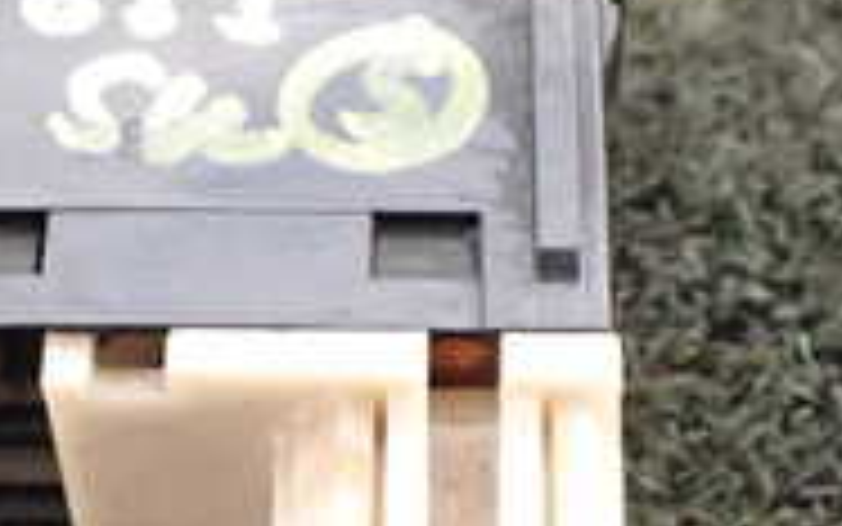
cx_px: 225
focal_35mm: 102
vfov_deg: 12.8
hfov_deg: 20.3
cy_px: 369
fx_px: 2341
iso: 800
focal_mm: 5.4
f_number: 2.3
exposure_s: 1/30
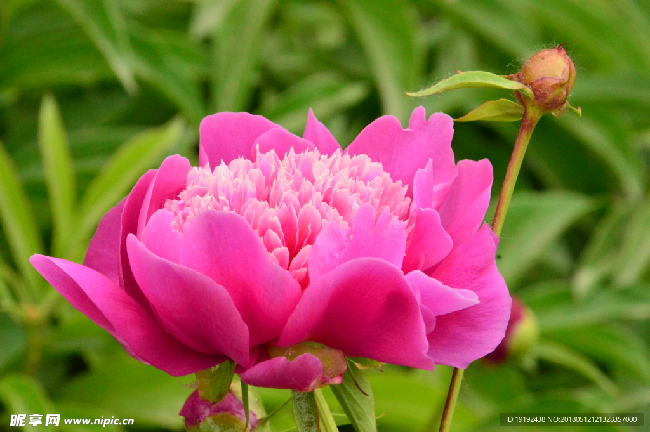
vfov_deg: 3.1
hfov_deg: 4.6
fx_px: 8118
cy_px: 216
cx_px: 325
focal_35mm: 450
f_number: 20
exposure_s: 1/250
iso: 4500
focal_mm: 300
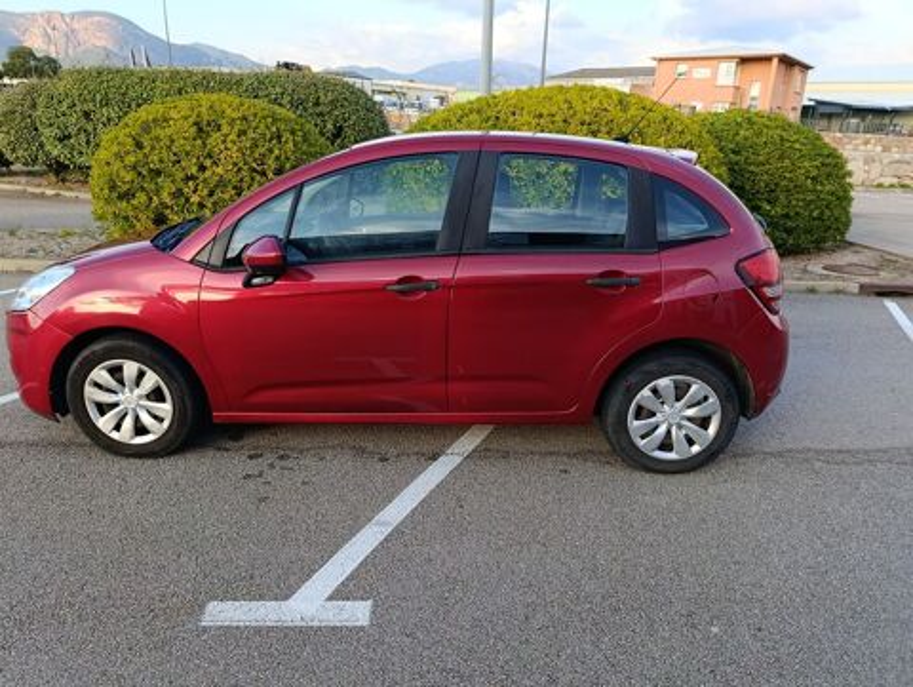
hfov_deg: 73.9
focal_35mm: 23
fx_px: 607
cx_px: 456
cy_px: 344
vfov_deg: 59.0
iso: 66
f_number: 1.65
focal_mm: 6.11
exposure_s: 1/100
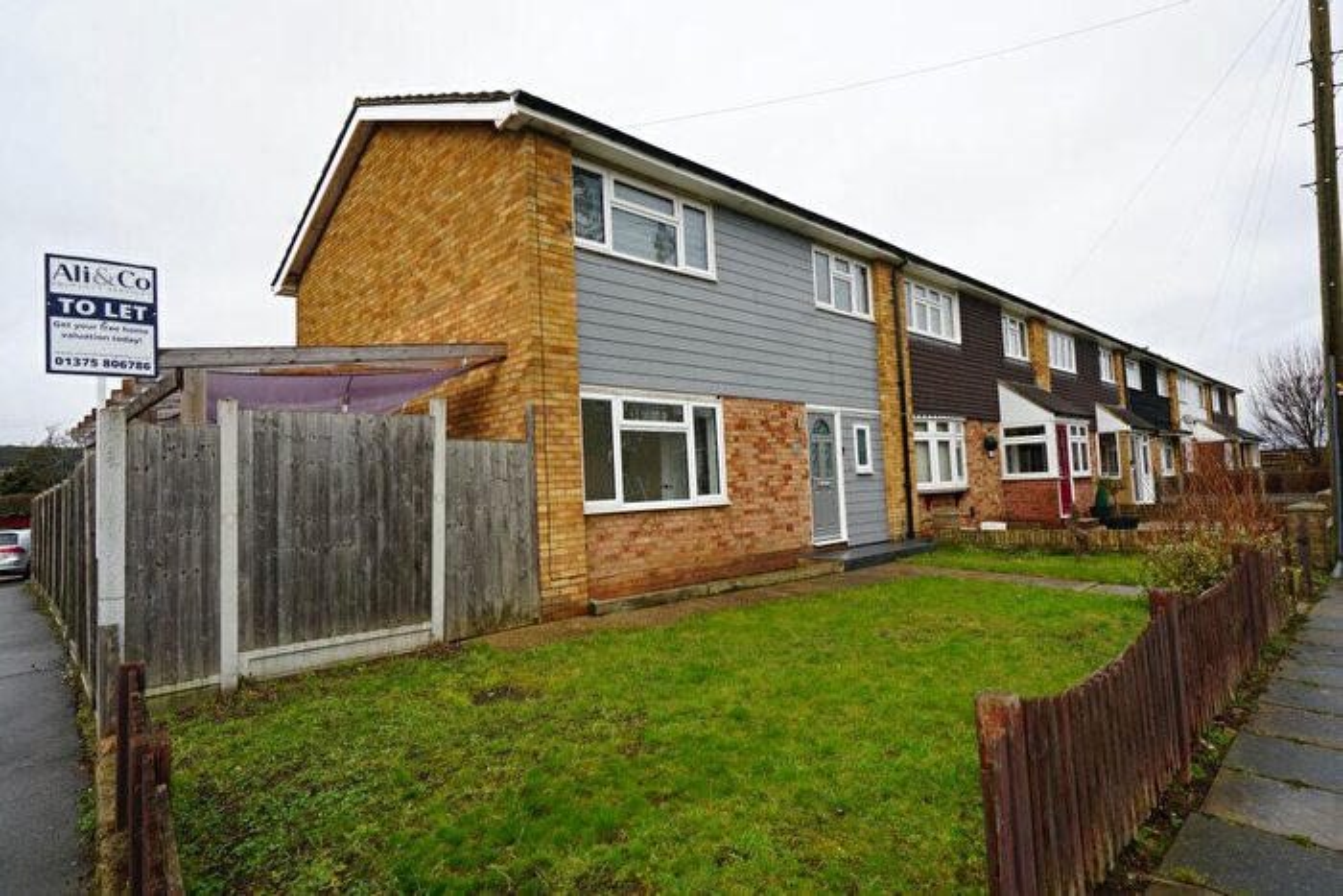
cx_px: 672
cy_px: 448
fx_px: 709
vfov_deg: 64.6
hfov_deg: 86.9
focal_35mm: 19
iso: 100
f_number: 8
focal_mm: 19
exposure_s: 1/80
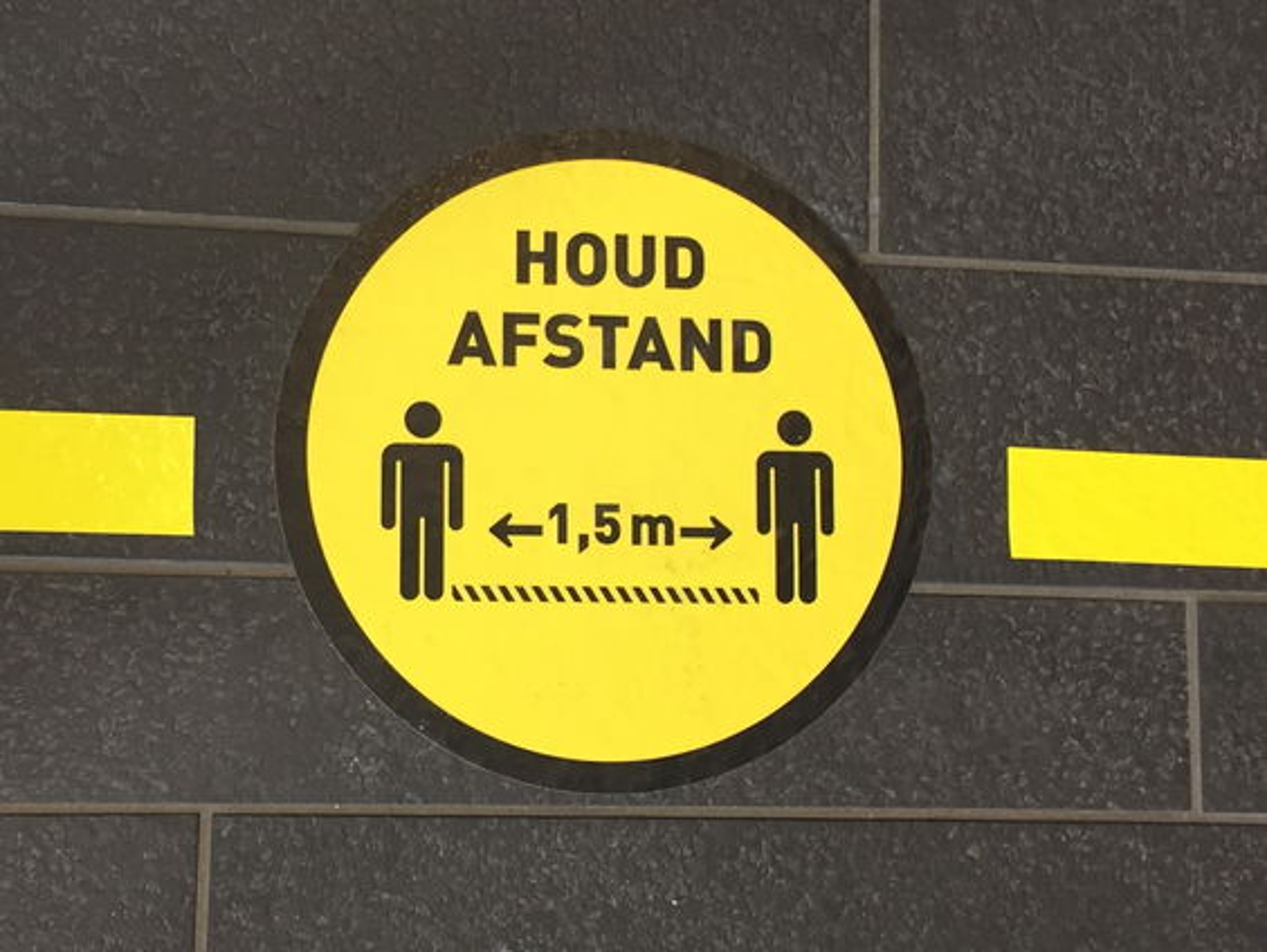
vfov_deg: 48.3
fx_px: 1062
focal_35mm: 29
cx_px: 634
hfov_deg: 61.6
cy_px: 476
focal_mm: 4.15
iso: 100
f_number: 2.2
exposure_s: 1/33
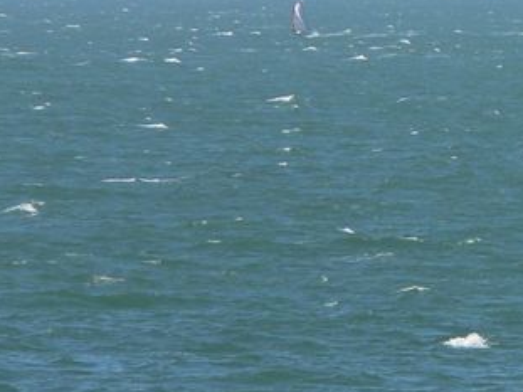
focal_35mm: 958
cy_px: 289
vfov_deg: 1.6
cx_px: 639
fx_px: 14468
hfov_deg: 2.1
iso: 80
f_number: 5
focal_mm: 62
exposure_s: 1/400
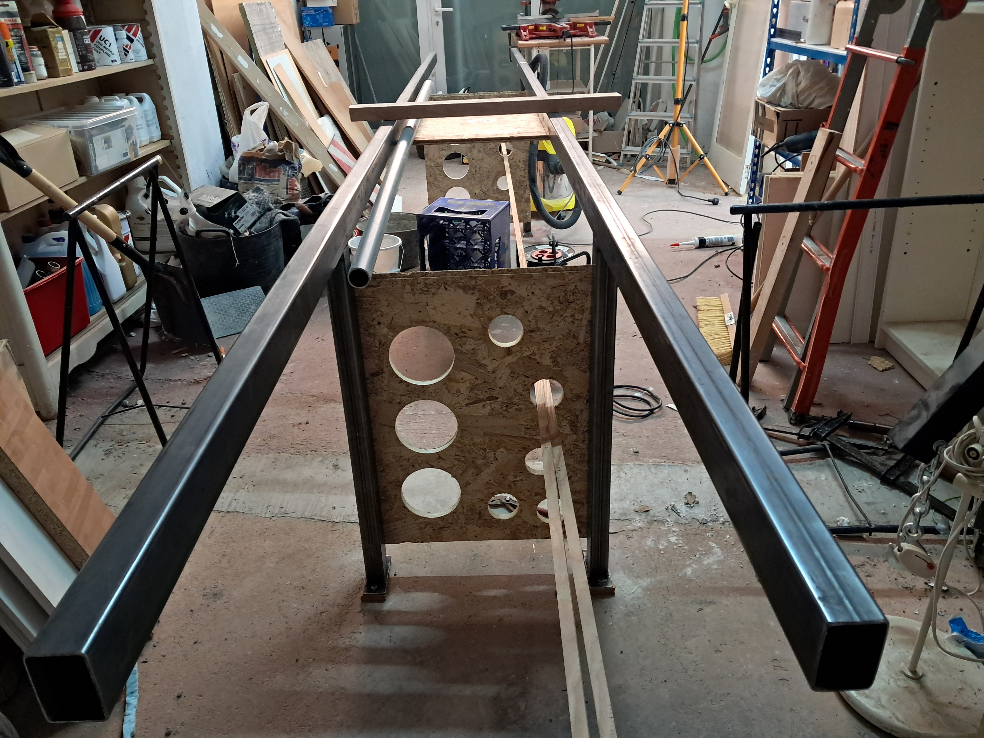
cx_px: 492
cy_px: 369
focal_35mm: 27
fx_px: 768
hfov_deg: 65.3
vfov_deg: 51.4
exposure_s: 1/33
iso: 640
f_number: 1.8
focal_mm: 4
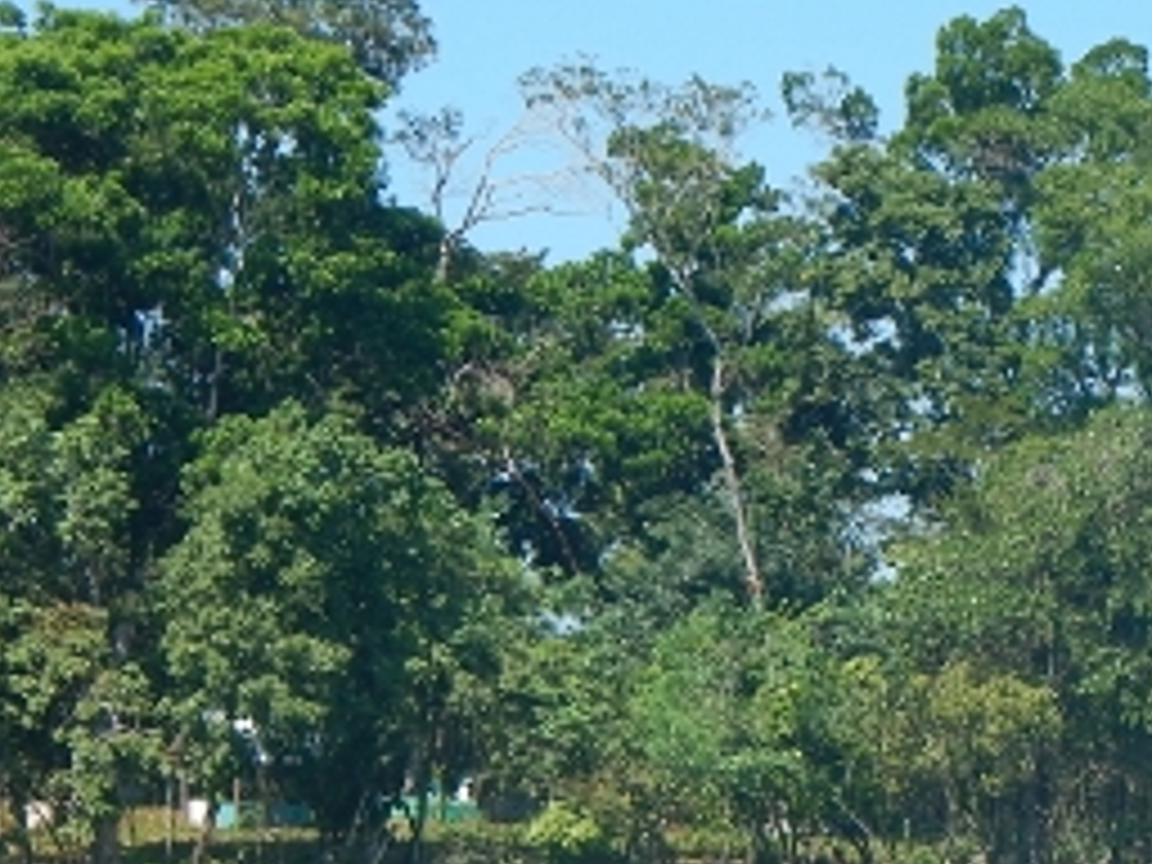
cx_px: 1098
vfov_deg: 8.3
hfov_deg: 11.0
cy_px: 875
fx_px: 5924
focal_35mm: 178
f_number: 4.2
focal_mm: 11.7
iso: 125
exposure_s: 1/640
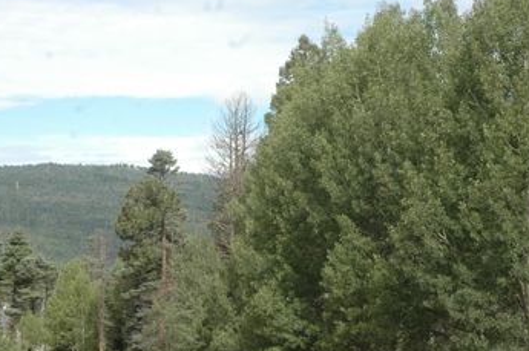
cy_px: 205
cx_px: 218
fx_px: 1658
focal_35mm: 113
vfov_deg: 12.1
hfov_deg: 18.1
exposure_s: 1/400
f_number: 10
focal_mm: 52
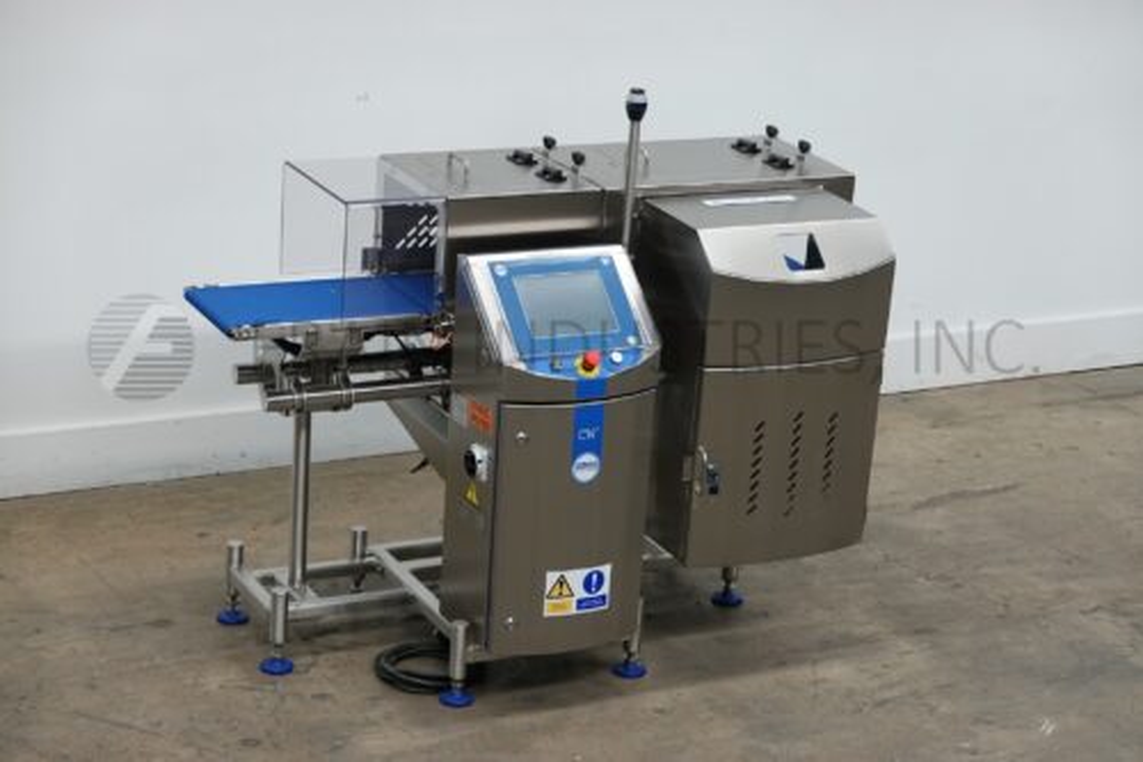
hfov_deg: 25.1
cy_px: 381
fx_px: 2571
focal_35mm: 81
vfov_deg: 16.8
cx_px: 572
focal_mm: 29.67
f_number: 4
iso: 640
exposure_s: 1/100
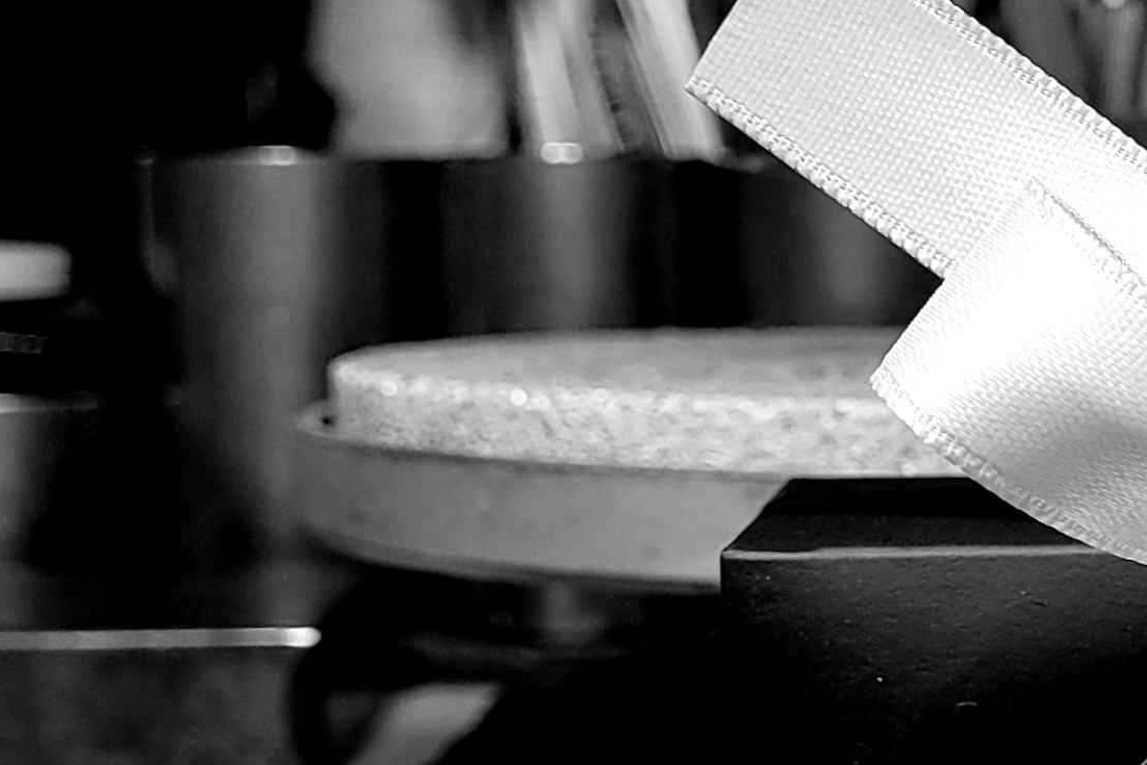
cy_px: 525
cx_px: 1206
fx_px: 2804
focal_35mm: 88
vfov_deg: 15.5
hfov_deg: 22.1
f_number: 1.8
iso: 100
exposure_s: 1/100
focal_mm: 5.4
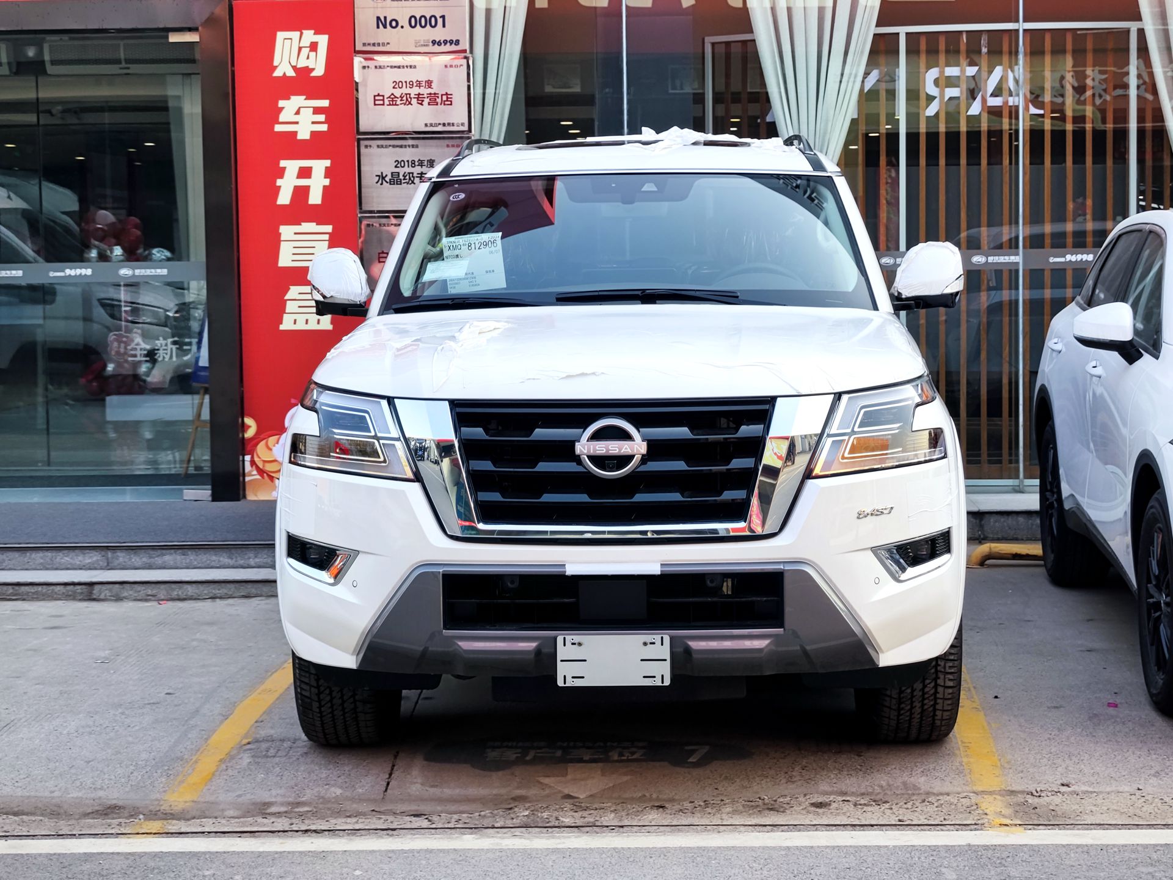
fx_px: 779
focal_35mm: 23
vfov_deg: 58.9
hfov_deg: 73.9
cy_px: 440
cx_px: 586
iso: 50
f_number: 1.9
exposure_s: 1/365
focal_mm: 8.7
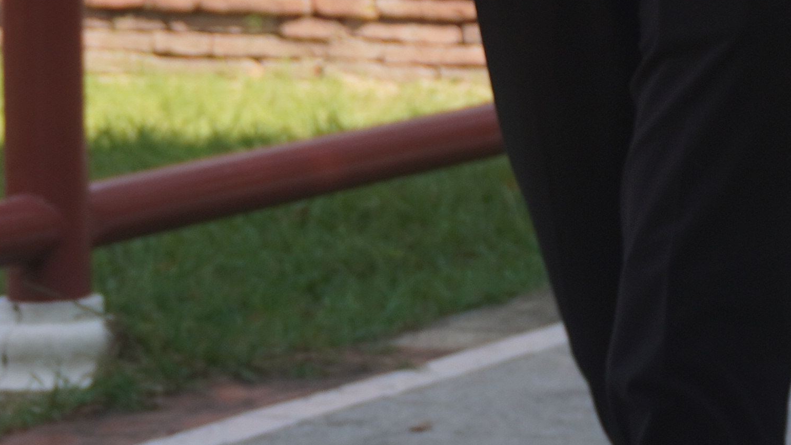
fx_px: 5265
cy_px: -572
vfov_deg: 4.7
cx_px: 798
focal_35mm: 251
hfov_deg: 8.5
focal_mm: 40
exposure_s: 1/250
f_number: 5.6
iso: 100
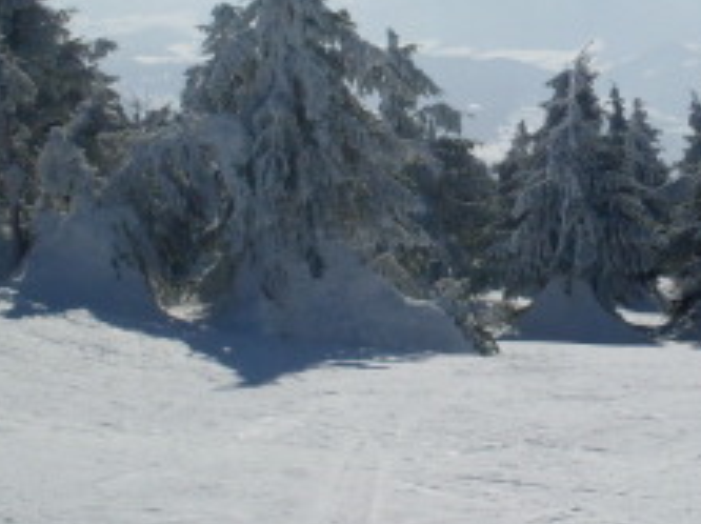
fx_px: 2144
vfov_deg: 13.9
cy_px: 133
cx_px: 546
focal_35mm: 106
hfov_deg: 18.4
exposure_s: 1/750
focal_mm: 8.1
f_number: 9.1
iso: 80
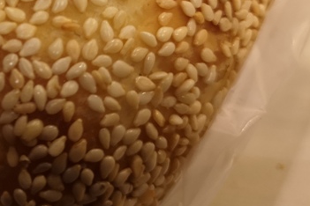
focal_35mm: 64
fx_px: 551
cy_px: 4
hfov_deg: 29.5
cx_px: 7
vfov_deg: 20.6
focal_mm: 3.95
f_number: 1.8
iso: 200
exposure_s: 1/30
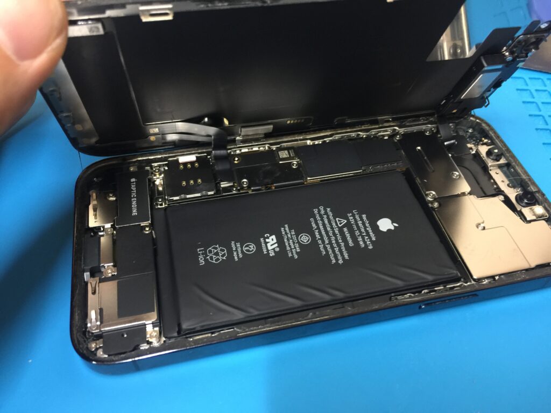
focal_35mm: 29
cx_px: 276
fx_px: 462
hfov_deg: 61.7
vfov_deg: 48.2
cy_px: 206
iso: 100
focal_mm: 4.15
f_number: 2.2
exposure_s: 1/15
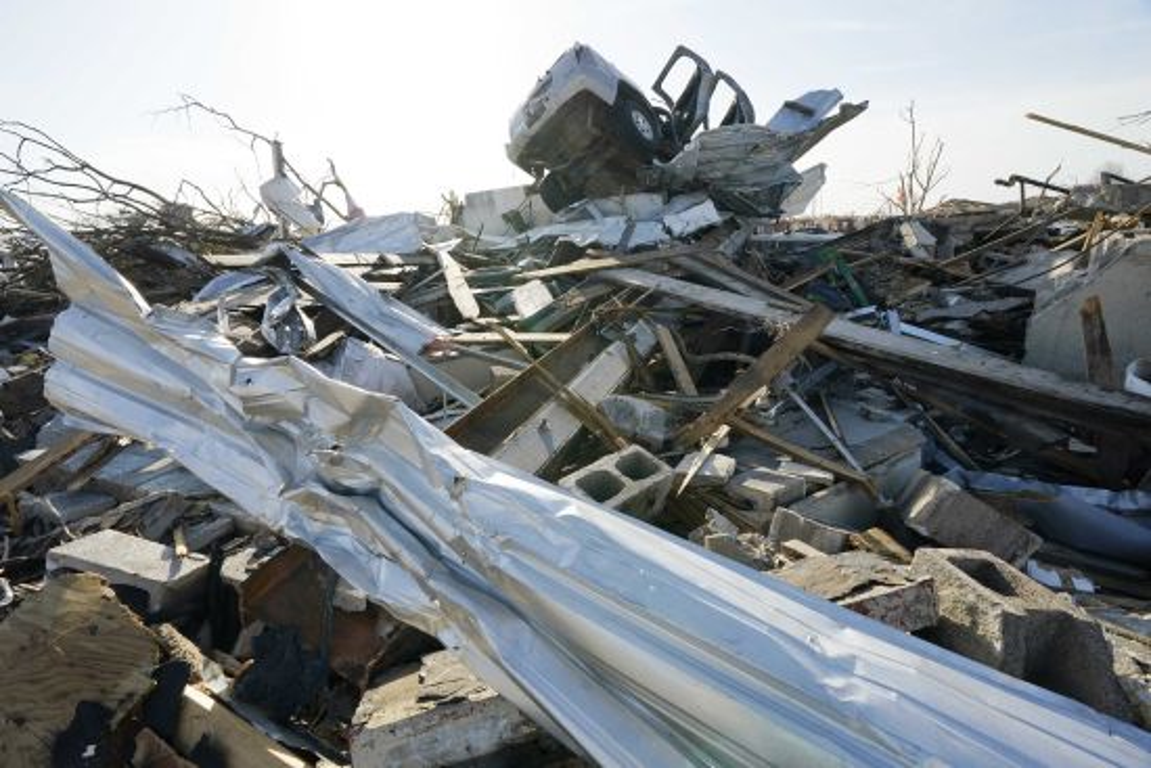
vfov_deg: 73.8
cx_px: 576
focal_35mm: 16
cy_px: 384
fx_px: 512
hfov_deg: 96.7
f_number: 11
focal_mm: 16
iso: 640
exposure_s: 1/640
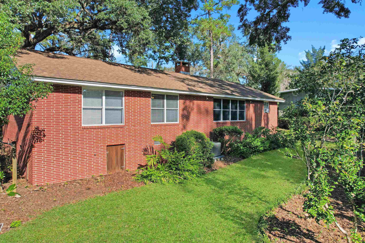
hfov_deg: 78.6
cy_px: 122
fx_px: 223
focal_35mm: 22
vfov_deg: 57.2
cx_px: 182
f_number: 2.8
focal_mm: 8.38
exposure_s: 1/500
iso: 100
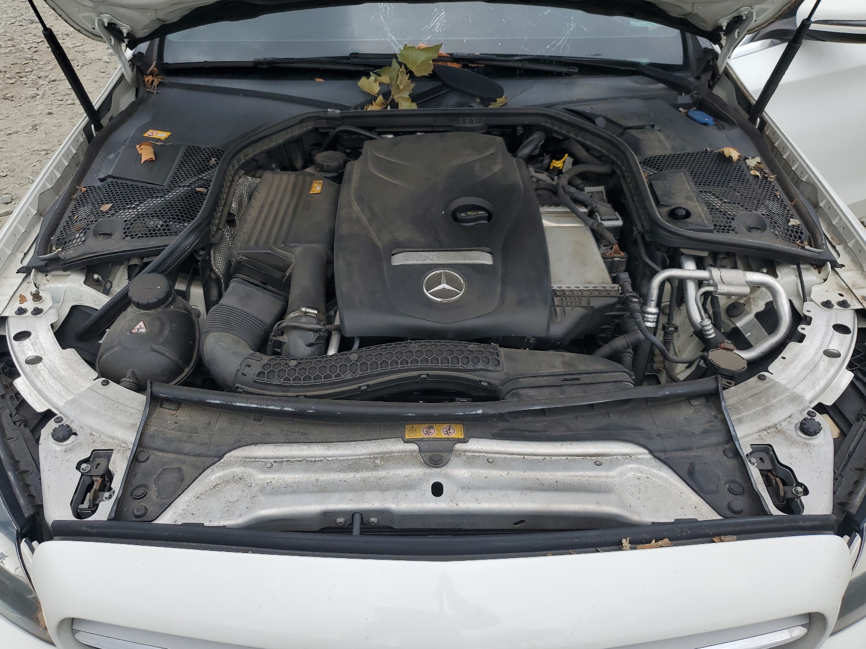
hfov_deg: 65.3
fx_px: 676
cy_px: 322
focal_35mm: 27
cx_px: 419
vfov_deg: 51.4
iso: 50
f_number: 1.5
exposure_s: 1/1667
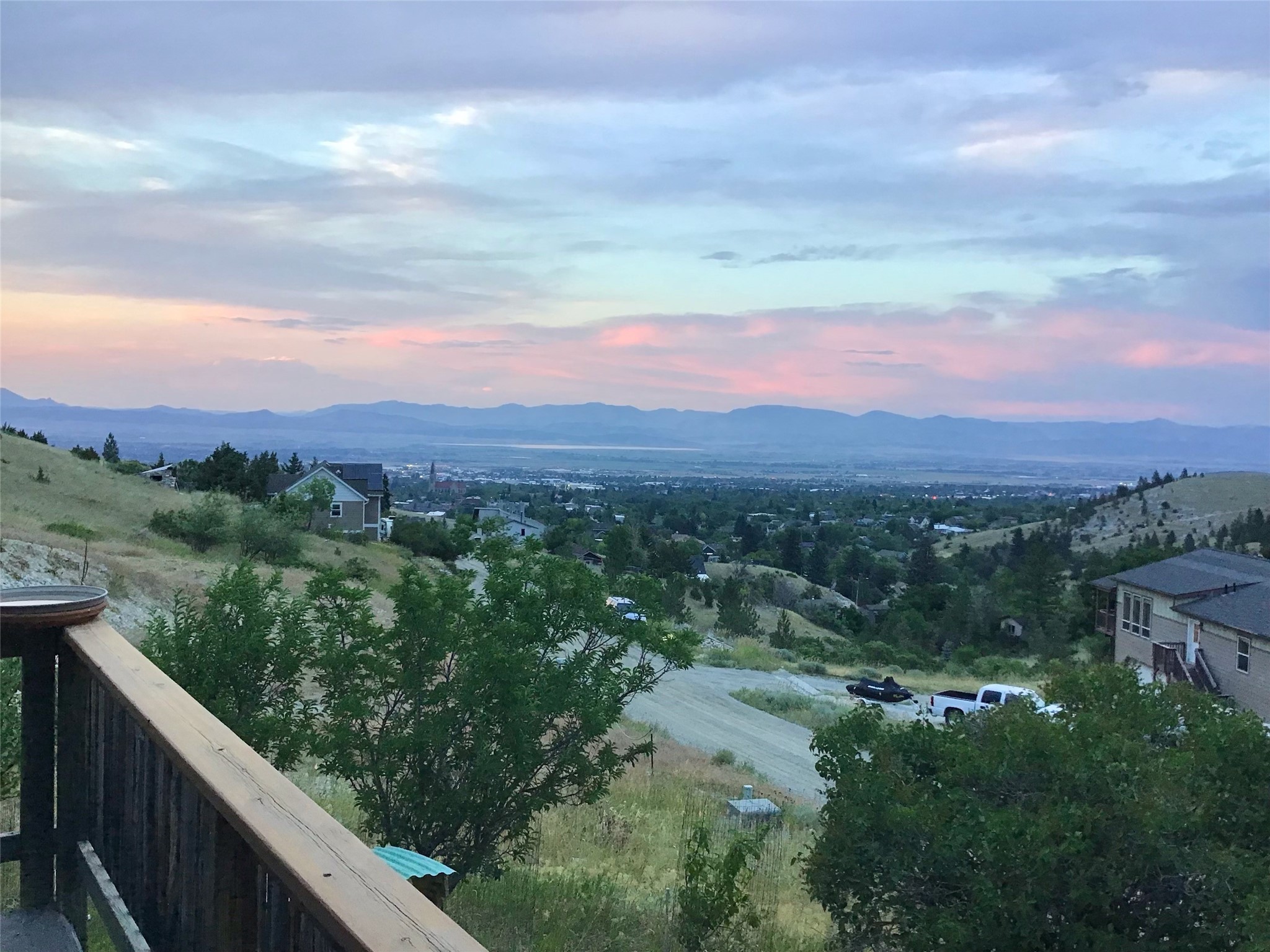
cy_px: 476
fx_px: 1137
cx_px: 635
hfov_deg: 58.4
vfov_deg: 45.4
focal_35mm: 31
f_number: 2.4
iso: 50
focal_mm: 3.3
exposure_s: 1/30
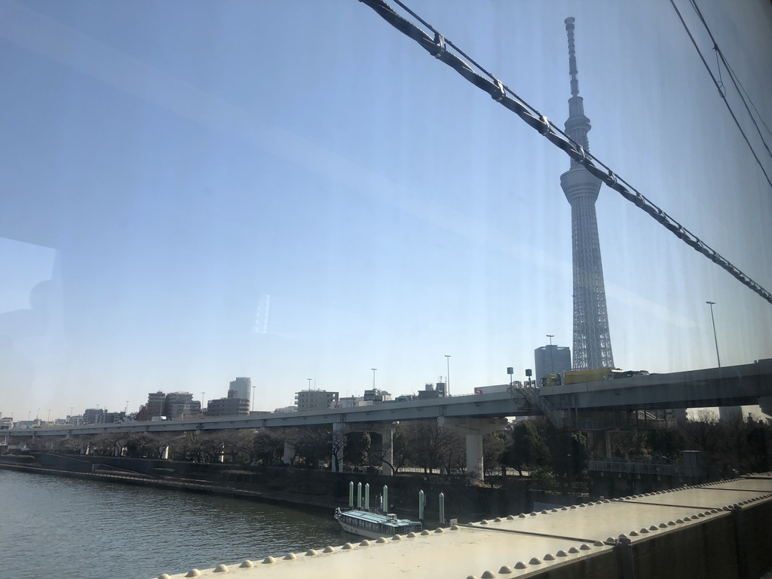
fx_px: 647
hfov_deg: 61.7
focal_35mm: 29
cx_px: 386
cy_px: 290
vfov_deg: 48.2
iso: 20
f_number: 1.8
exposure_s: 1/1600
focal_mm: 3.99
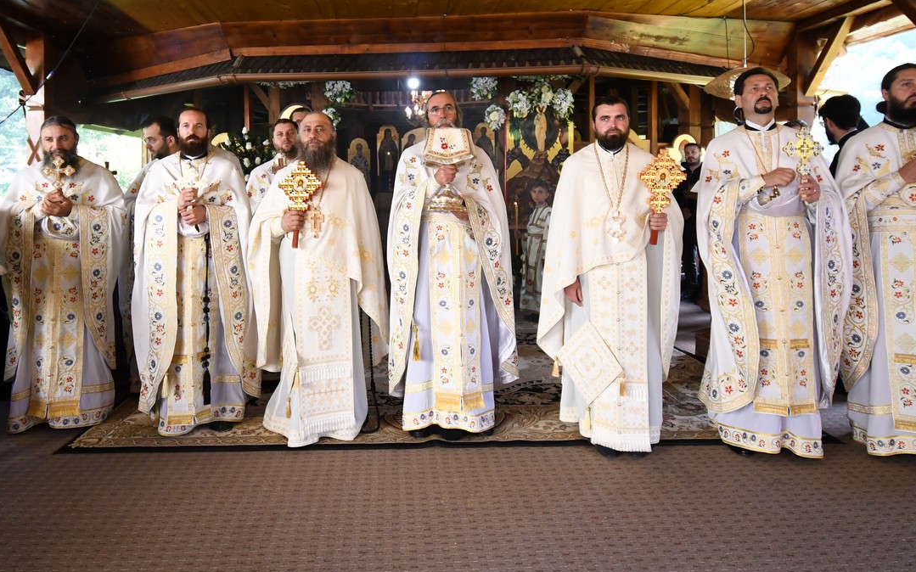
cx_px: 494
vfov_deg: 67.6
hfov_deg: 94.2
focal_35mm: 17
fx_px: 424
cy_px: 244
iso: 1000
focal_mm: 10
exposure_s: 1/125
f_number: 4.5
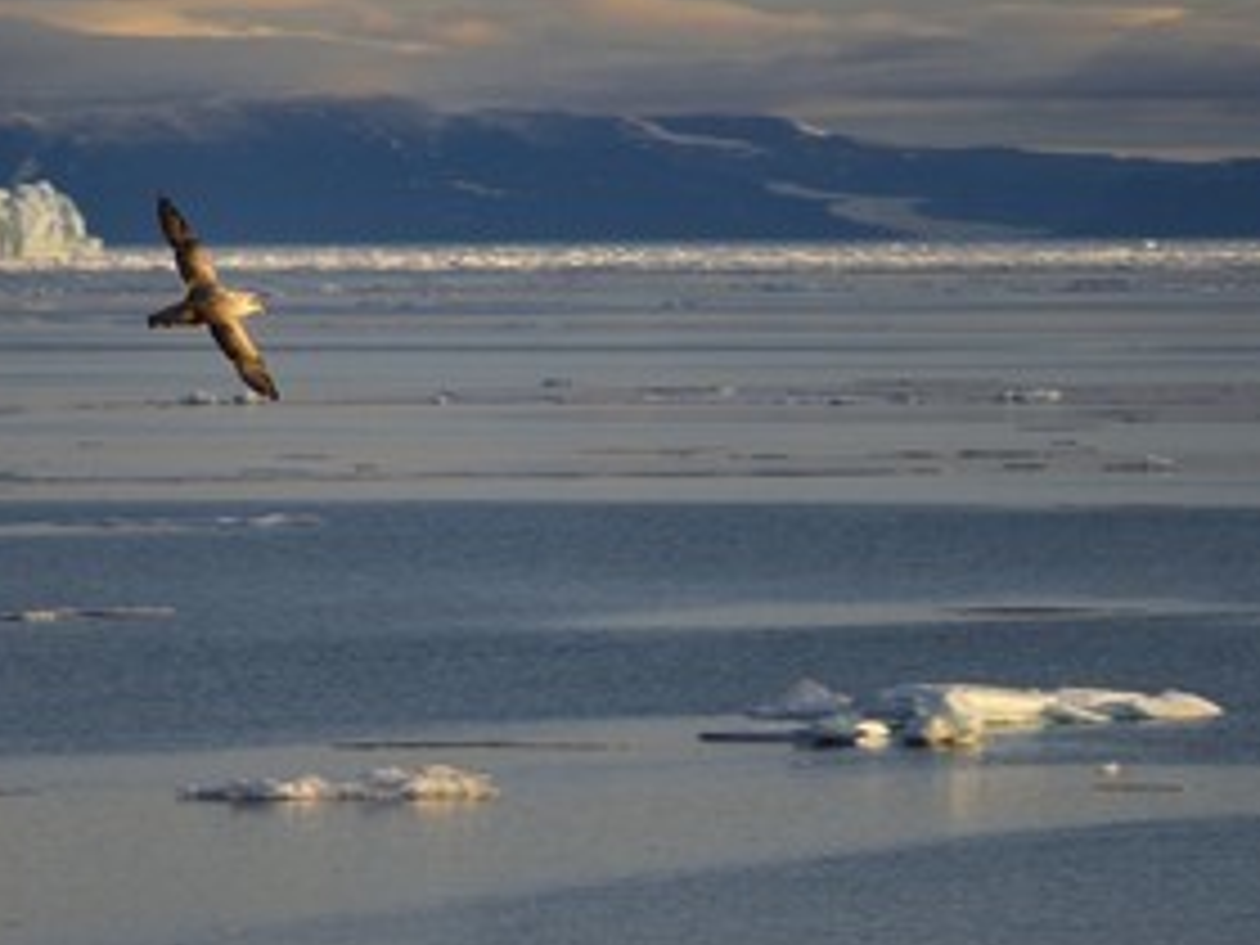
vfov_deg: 7.4
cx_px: 472
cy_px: 387
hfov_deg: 9.8
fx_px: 7353
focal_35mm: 202
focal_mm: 140
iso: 400
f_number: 16
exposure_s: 1/320
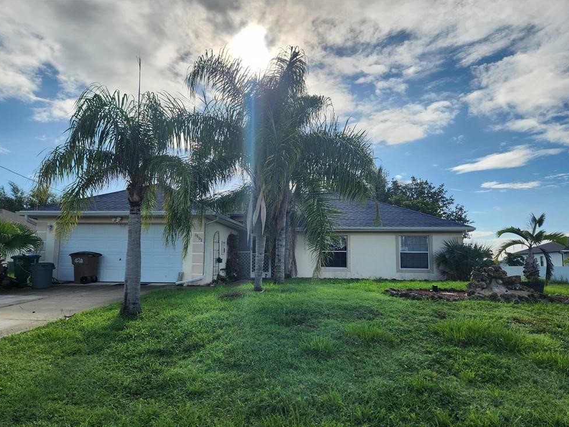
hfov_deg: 71.6
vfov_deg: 56.8
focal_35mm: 24
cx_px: 280
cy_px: 220
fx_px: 395
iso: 20
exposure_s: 1/2410
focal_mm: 5.4
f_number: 1.8
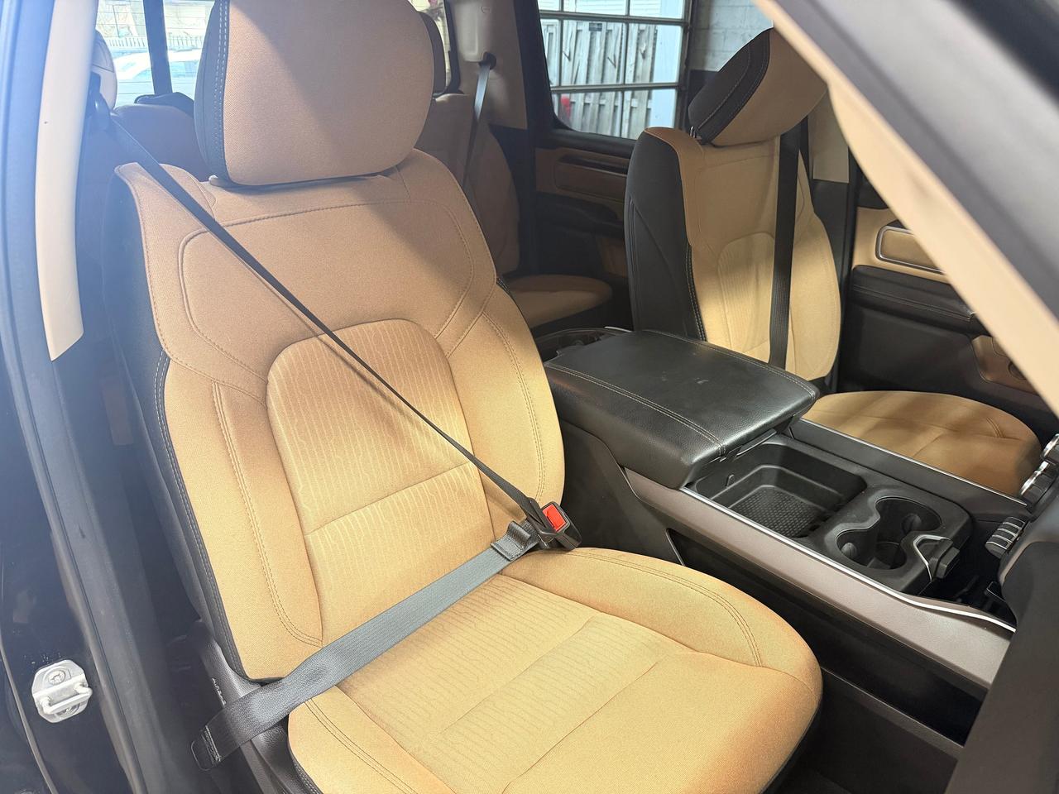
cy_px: 397
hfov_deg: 71.6
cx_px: 530
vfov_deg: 56.8
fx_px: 734
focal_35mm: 24
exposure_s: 1/60
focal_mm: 6.76
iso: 400
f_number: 1.78
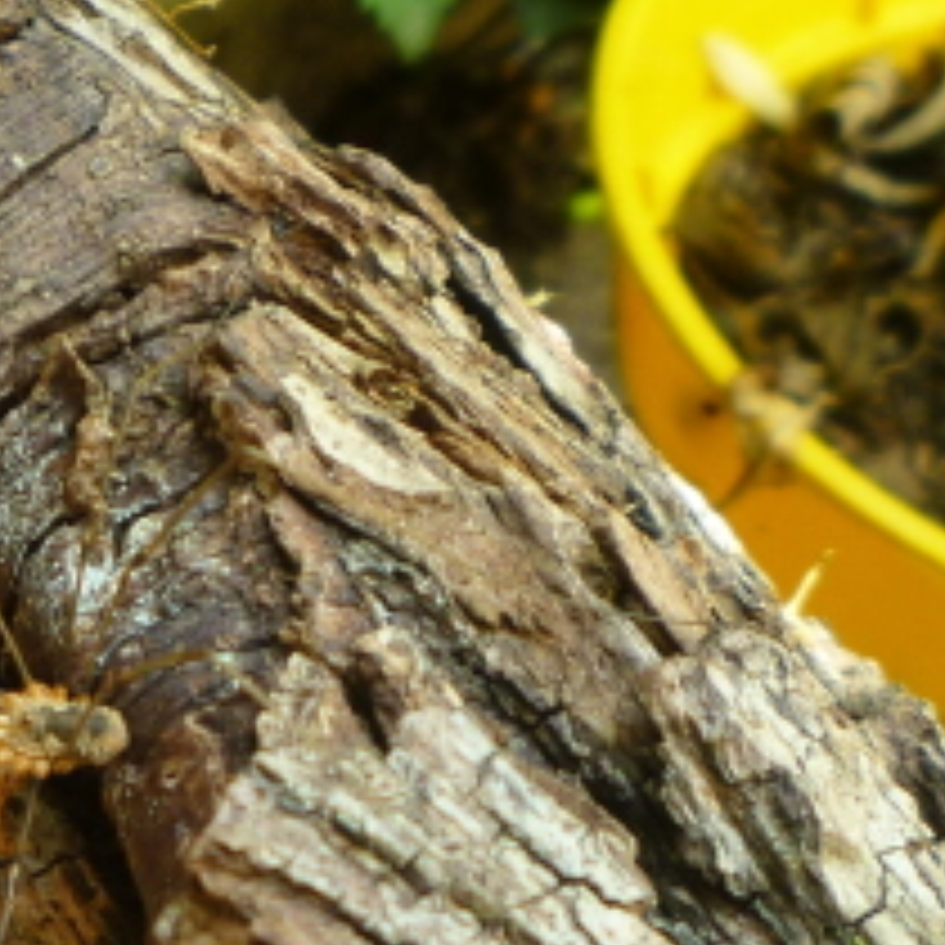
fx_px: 2872
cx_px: -94
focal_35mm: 93
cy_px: 688
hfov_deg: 18.0
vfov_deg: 18.6
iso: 80
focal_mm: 5.2
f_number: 3.3
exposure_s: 1/40
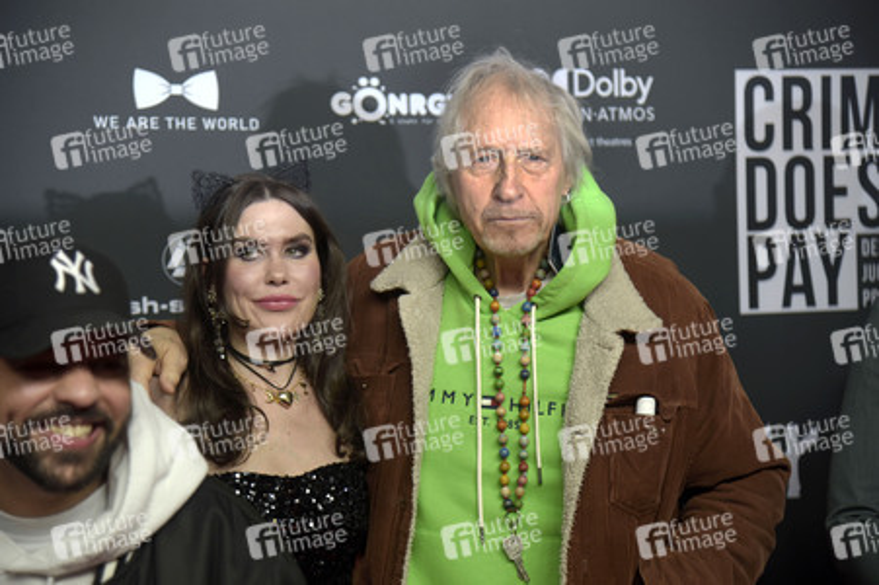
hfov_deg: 21.5
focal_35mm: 95
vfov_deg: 14.4
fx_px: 2318
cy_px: 292
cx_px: 440
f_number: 4
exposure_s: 1/200
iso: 500
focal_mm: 95
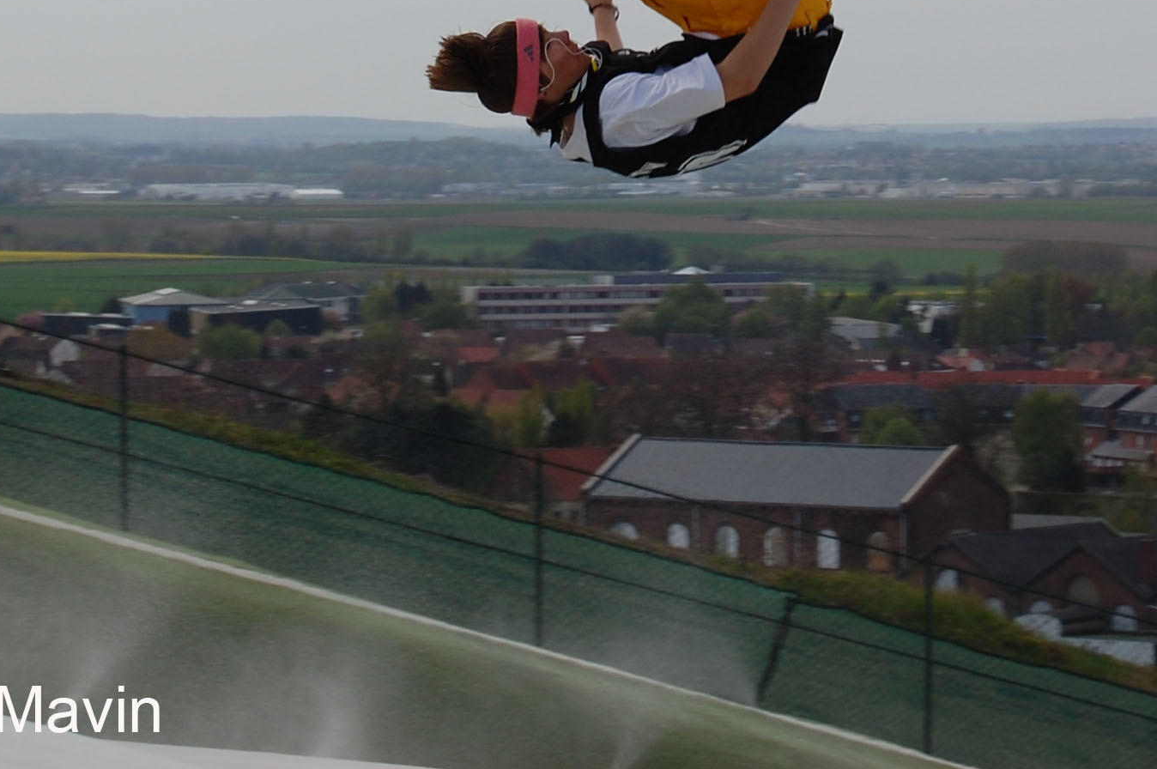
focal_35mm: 184
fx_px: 5911
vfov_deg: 7.4
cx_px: 676
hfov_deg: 11.2
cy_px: -88
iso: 200
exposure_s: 1/400
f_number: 11
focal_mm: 55
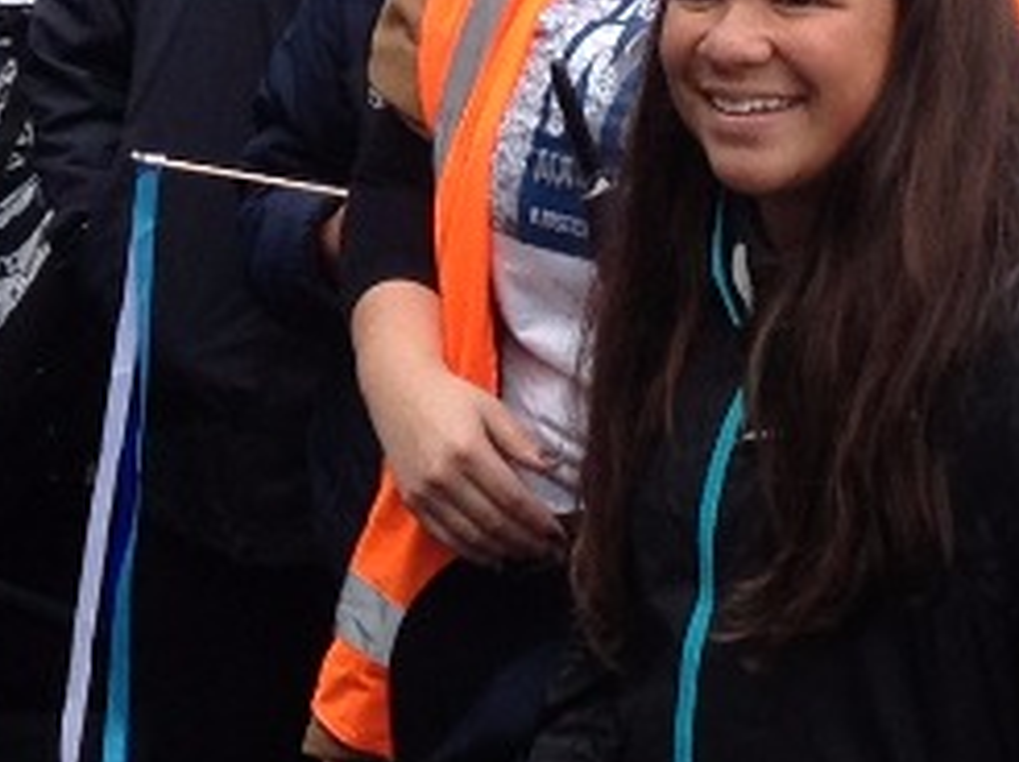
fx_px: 6029
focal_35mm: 205
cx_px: -195
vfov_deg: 7.2
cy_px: -170
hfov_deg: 9.5
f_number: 2.4
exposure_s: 1/121
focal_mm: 4.28
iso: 50
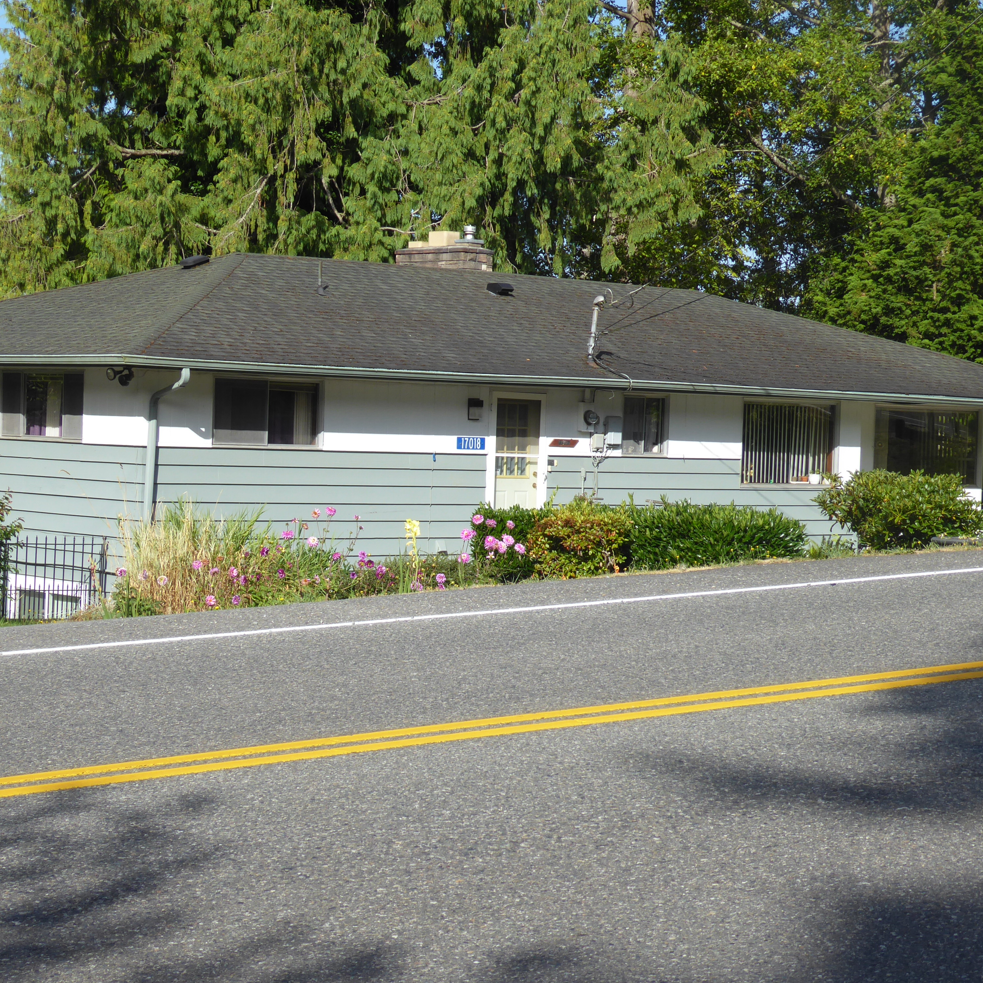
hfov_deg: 22.5
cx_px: 447
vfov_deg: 22.5
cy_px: 493
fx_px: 2474
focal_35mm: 77
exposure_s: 1/400
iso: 80
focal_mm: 11.7
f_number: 4.4
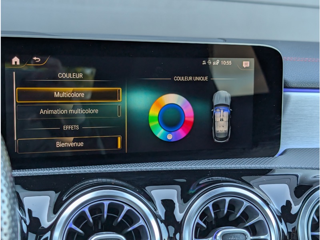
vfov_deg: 29.7
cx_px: 160
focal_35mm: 49
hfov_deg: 38.9
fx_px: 453
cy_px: 120
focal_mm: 6.9
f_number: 1.68
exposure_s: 1/160
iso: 94
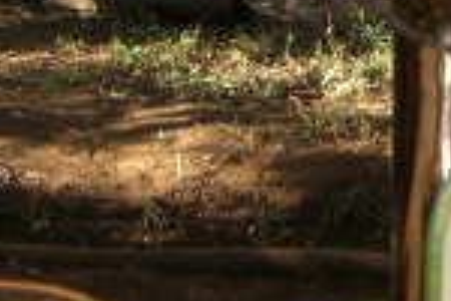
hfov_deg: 12.2
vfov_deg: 8.1
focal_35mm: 169
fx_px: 2117
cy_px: 96
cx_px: 286
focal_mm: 6.3
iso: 64
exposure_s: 1/125
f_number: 3.4
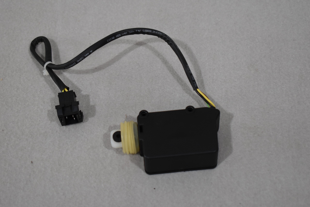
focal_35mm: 69
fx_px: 594
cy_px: 104
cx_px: 155
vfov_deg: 19.7
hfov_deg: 29.2
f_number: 5.3
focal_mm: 46
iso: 800
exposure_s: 1/250
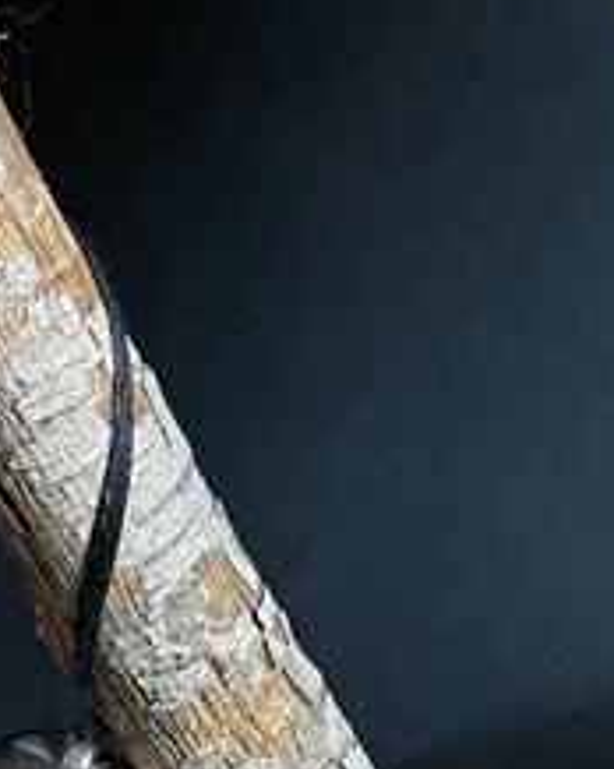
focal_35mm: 140
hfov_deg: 10.4
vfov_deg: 13.6
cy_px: 25
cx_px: 1059
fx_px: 3185
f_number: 1.6
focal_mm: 4.2
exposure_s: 1/60
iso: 200
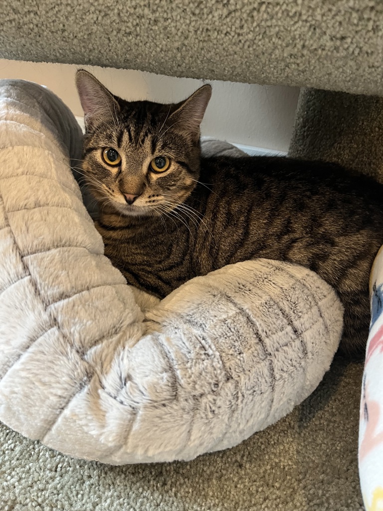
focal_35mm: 26
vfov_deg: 67.3
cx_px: 192
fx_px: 384
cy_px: 256
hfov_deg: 53.1
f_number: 1.6
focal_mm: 5.1
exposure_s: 1/60
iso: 250
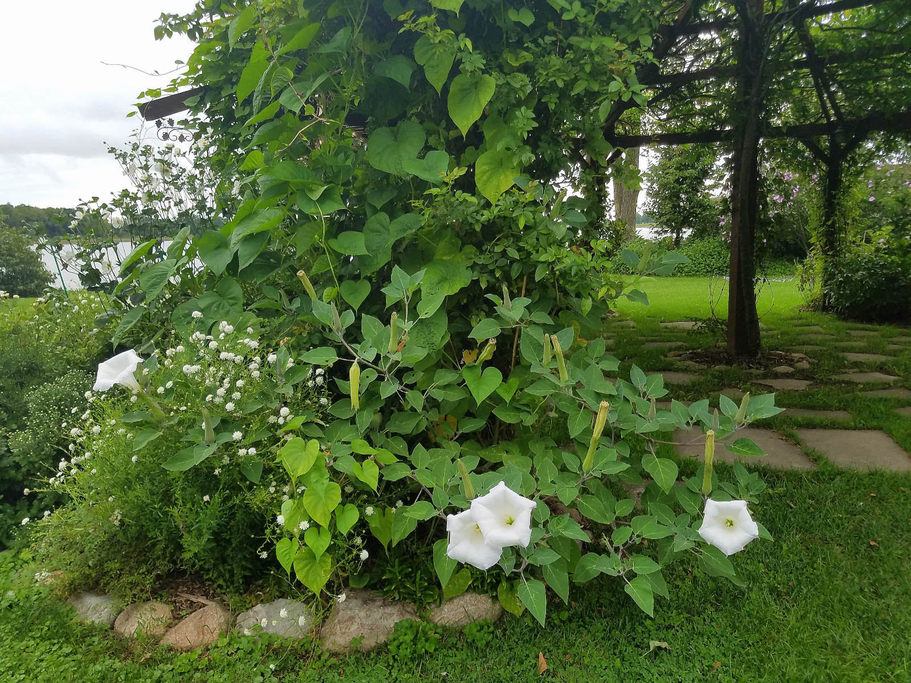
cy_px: 342
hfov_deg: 67.3
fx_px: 684
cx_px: 456
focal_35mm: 26
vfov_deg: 53.1
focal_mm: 4.2
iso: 50
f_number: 1.7
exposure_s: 1/124
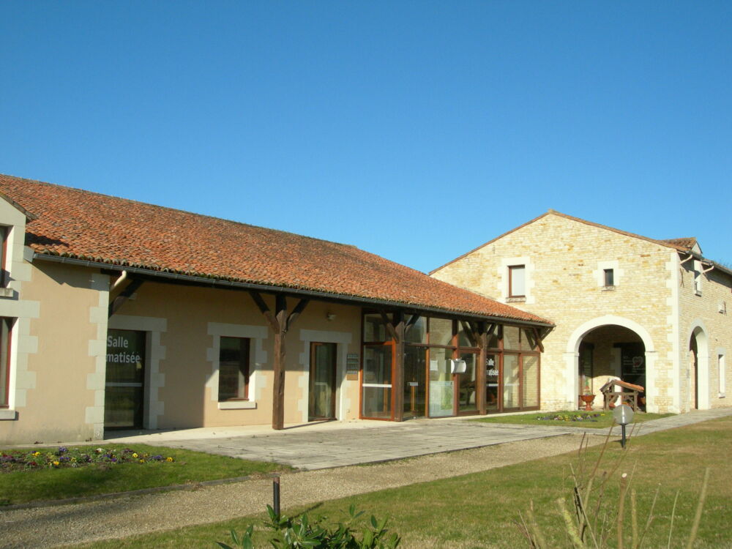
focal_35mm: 38
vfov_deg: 37.7
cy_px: 274
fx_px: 804
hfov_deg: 49.0
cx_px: 366
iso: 200
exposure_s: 1/1412
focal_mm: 7.8
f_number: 4.8
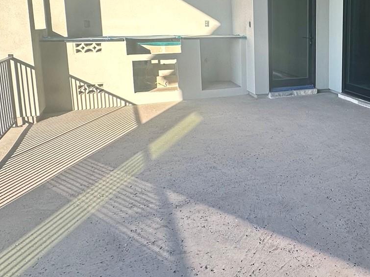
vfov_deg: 37.1
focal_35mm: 38
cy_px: 84
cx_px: 321
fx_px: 406
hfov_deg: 45.2
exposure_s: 1/334
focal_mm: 2.22
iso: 40
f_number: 2.2
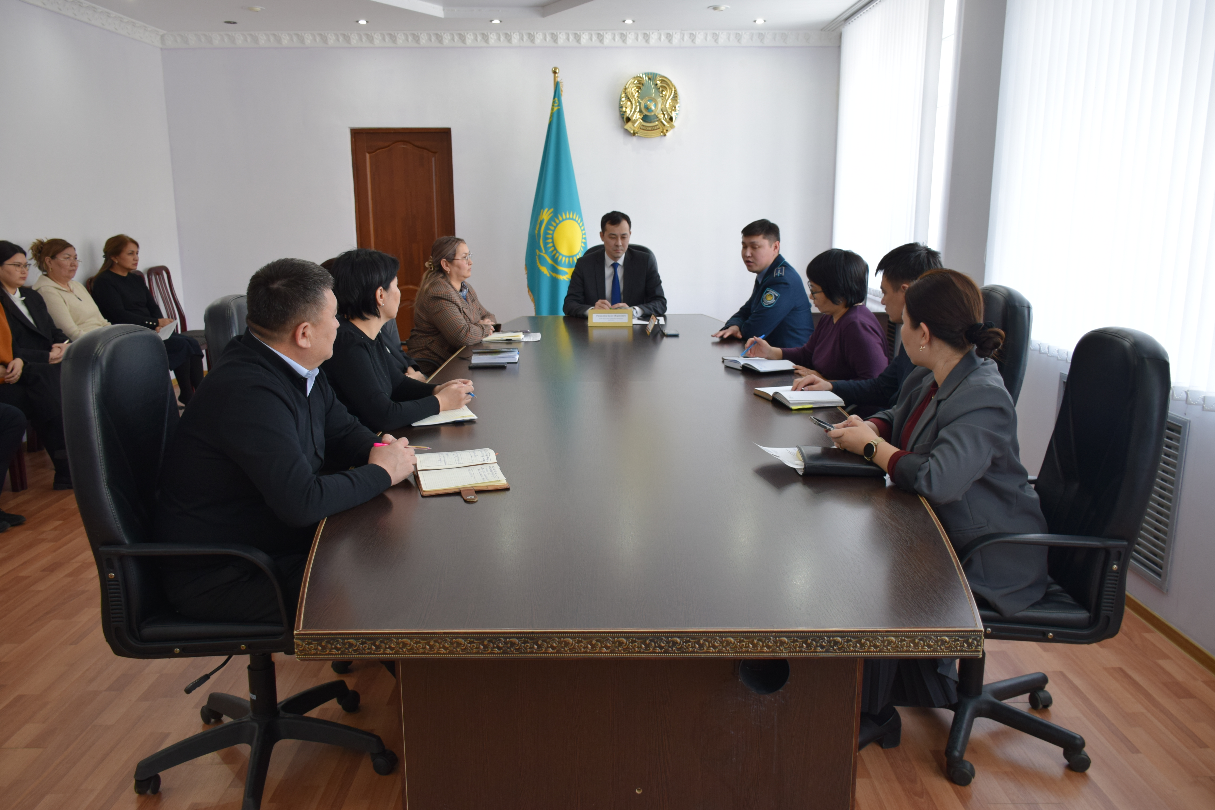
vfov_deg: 47.9
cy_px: 405
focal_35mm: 27
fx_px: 911
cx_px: 608
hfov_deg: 67.4
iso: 400
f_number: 4.5
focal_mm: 18
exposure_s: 1/80
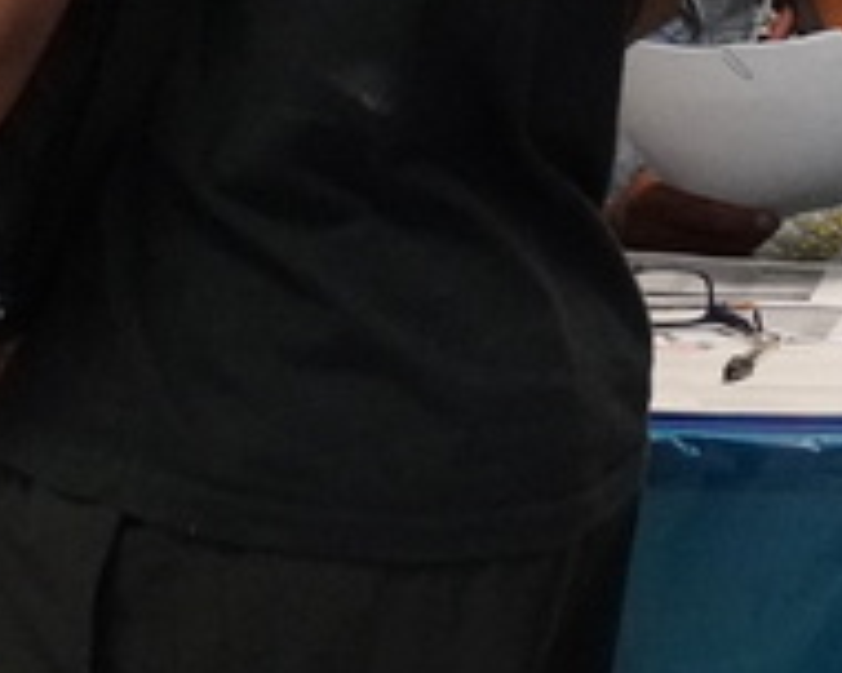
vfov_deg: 4.0
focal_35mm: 379
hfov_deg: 5.0
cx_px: -638
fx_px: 9445
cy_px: -640
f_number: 5
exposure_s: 1/125
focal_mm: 50
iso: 6400
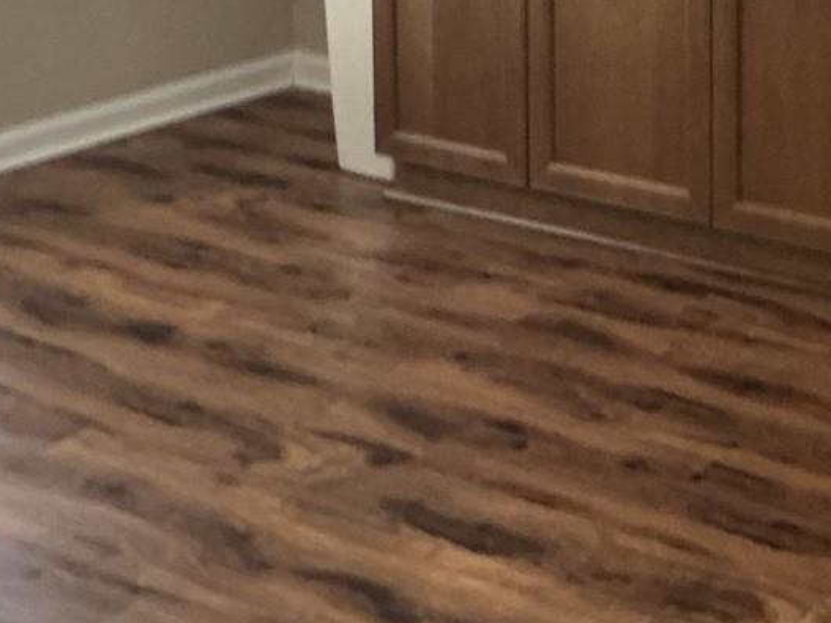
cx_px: 945
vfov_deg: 16.0
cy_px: -169
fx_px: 2112
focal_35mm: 88
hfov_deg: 21.0
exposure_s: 1/40
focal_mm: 3
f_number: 1.8
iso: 250
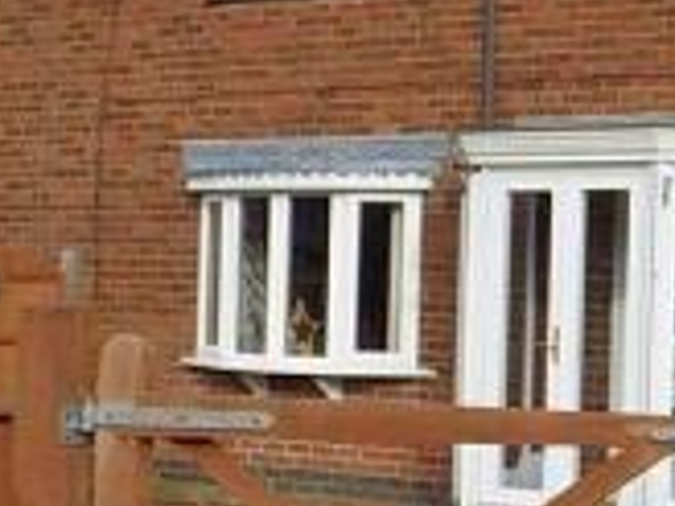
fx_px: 1872
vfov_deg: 15.4
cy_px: 224
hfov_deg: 19.0
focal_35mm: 96
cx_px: 871
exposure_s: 1/500
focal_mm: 4.8
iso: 80
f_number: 3.2
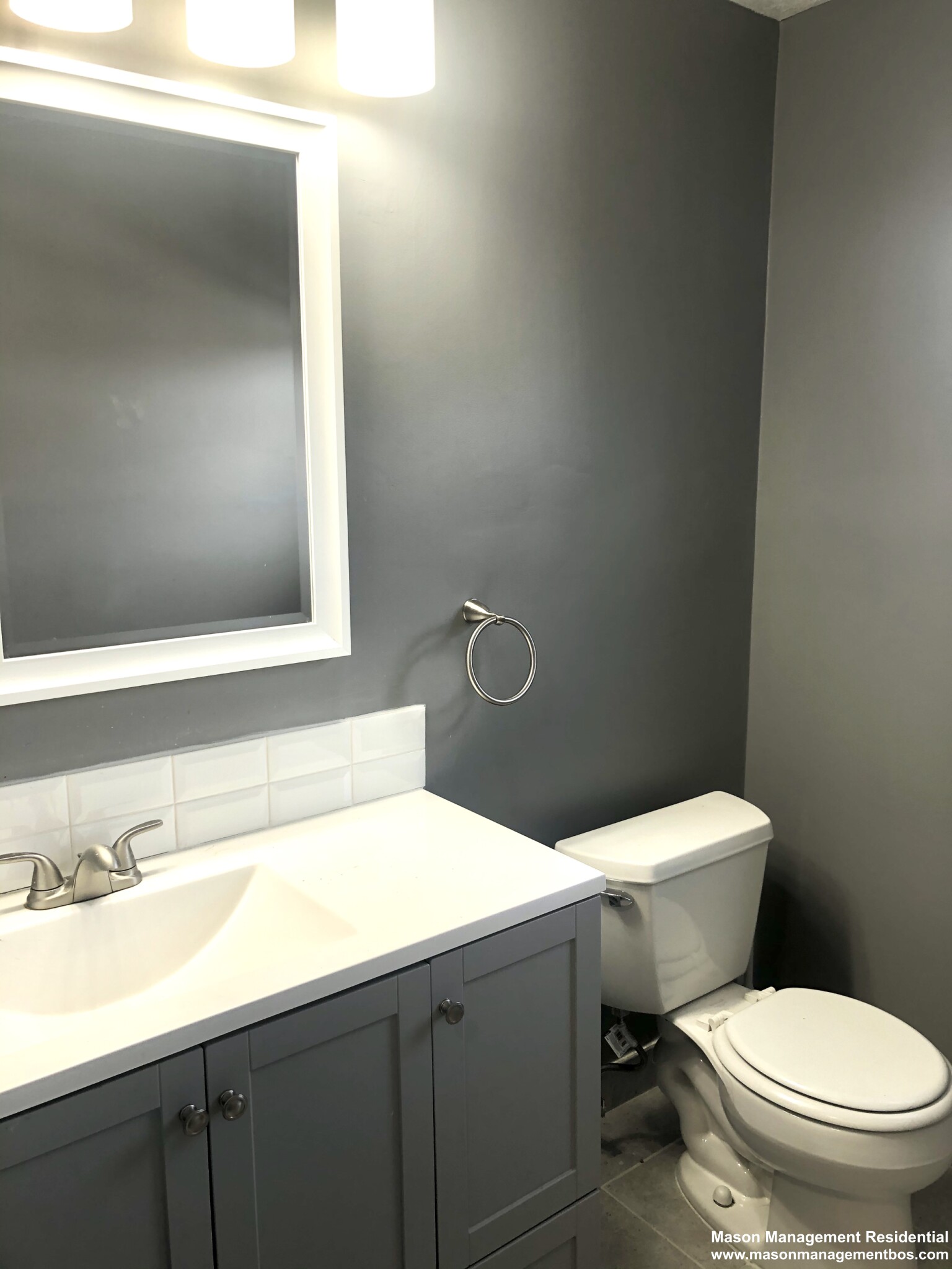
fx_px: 1027
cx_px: 476
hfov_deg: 49.7
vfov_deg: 63.4
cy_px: 634
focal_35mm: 28
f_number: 1.8
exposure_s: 1/120
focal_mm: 3.99
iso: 64
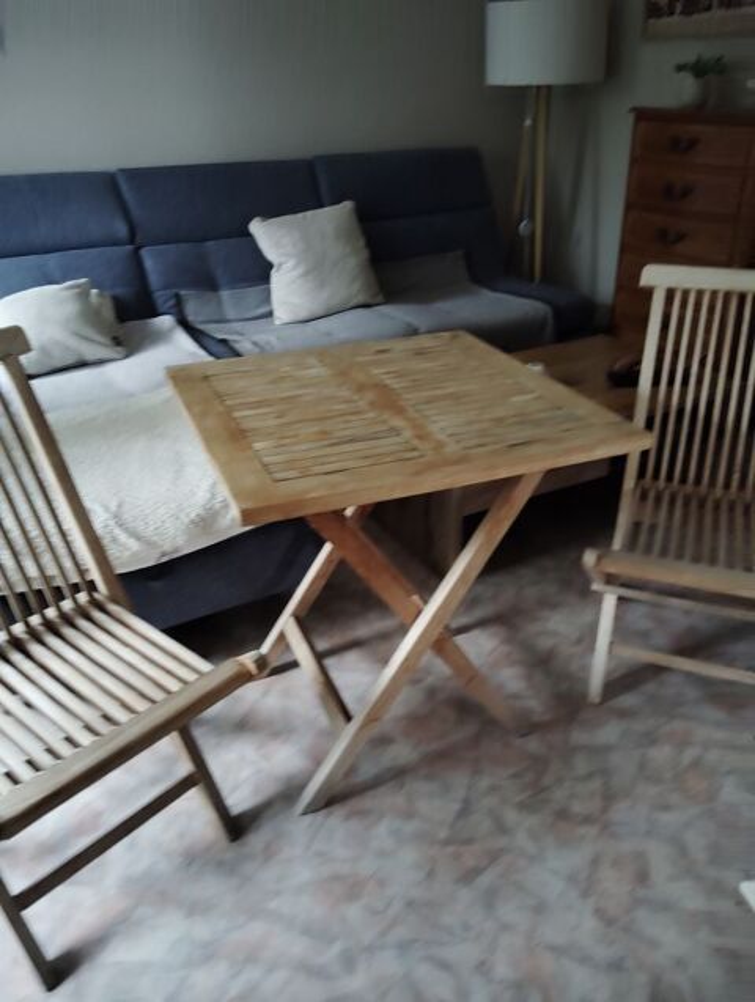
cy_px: 501
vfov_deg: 63.4
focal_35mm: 28
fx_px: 812
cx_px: 378
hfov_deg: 49.9
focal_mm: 4.22
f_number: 1.8
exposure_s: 1/33.3
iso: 867
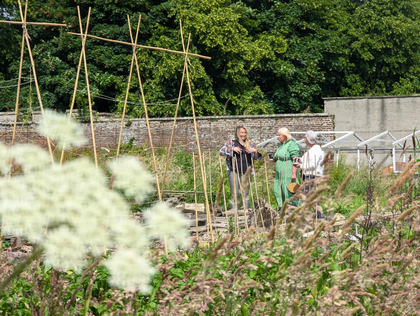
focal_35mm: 106
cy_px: 158
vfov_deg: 14.0
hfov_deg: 18.5
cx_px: 210
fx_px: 1288
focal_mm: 19
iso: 35
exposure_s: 1/725
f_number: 3.5
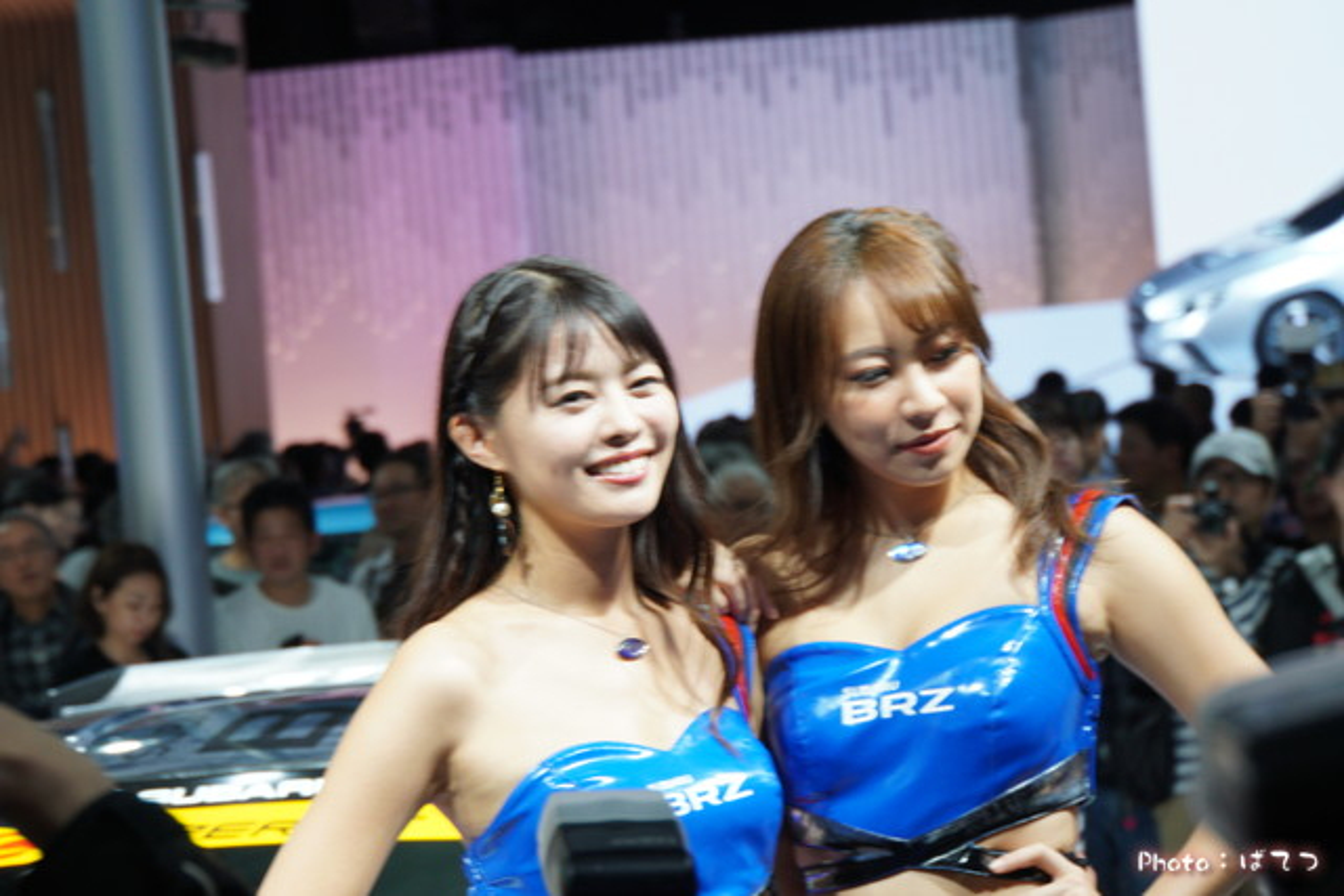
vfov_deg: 13.2
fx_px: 3865
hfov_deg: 19.7
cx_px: 672
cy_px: 448
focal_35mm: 104
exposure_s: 1/125
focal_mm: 69
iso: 640
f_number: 5.6
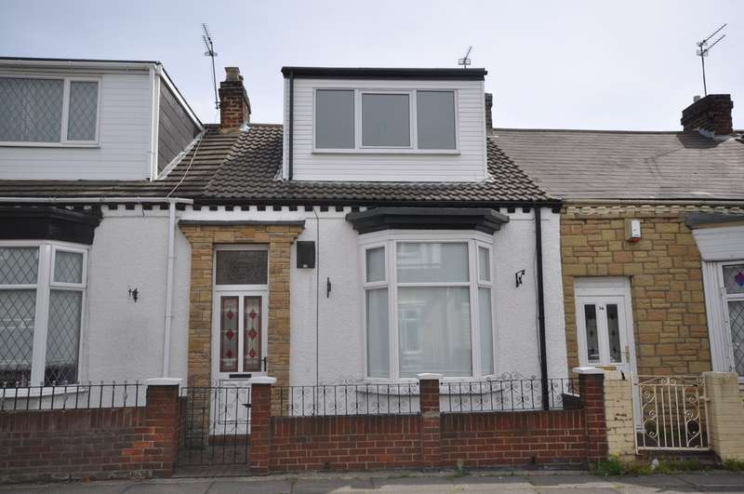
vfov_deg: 43.5
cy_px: 247
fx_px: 619
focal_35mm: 30
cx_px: 372
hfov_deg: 62.0
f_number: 9
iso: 200
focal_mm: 20
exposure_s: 1/320
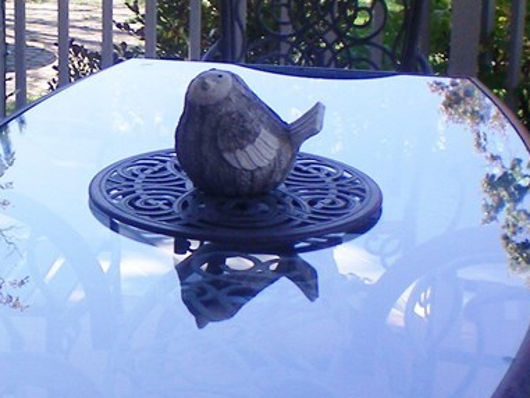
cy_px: 107
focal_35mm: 102
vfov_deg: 14.5
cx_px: 150
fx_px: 1562
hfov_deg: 19.2
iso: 64
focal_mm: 6.3
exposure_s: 1/160
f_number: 3.1
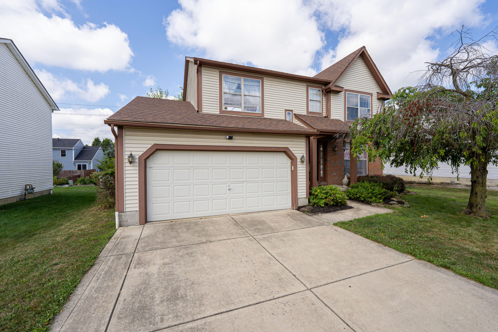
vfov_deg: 81.2
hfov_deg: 104.3
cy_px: 166
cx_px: 249
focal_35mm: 14
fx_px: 194
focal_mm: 14
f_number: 8
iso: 250
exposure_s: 1/500
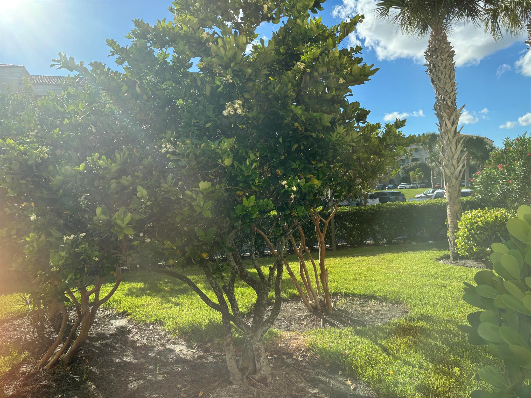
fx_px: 399
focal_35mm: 26
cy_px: 199
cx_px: 266
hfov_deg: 67.3
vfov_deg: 53.1
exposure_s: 1/2398
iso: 50
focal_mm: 5.96
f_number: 1.6
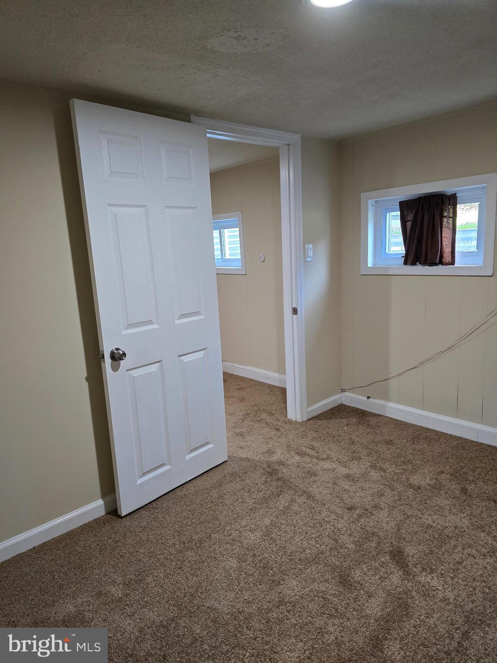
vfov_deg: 73.9
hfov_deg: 58.9
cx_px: 248
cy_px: 332
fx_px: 440
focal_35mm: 23
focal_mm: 6.3
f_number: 1.7
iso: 500
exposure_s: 1/120
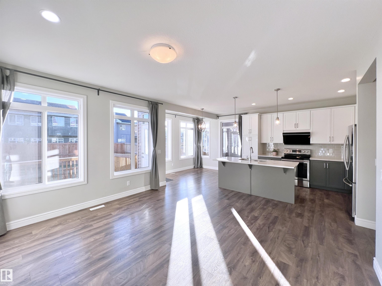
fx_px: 143
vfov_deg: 89.9
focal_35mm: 13
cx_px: 191
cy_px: 143
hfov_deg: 106.2
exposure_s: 1/140
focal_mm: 1.57
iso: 32
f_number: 1.8
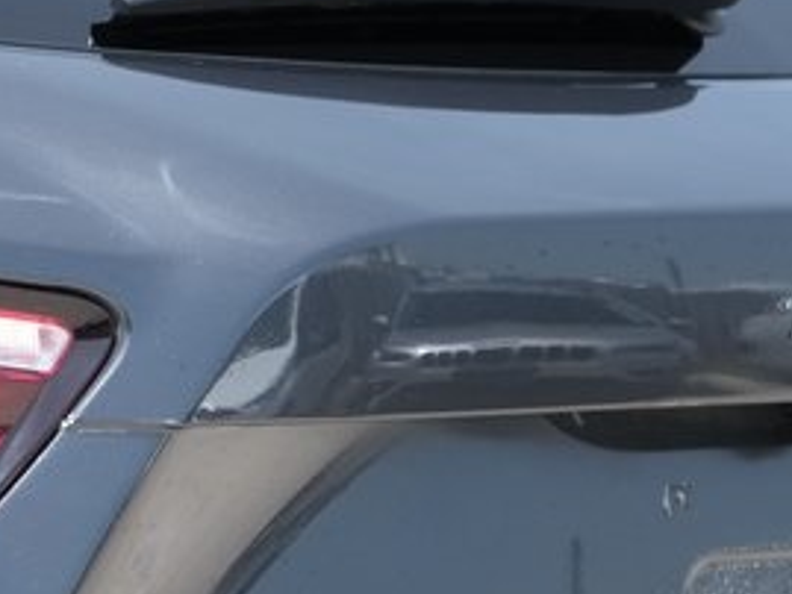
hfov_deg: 6.4
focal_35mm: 304
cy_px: 351
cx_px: -503
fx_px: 6959
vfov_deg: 4.9
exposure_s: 1/200
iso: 160
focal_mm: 55
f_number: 5
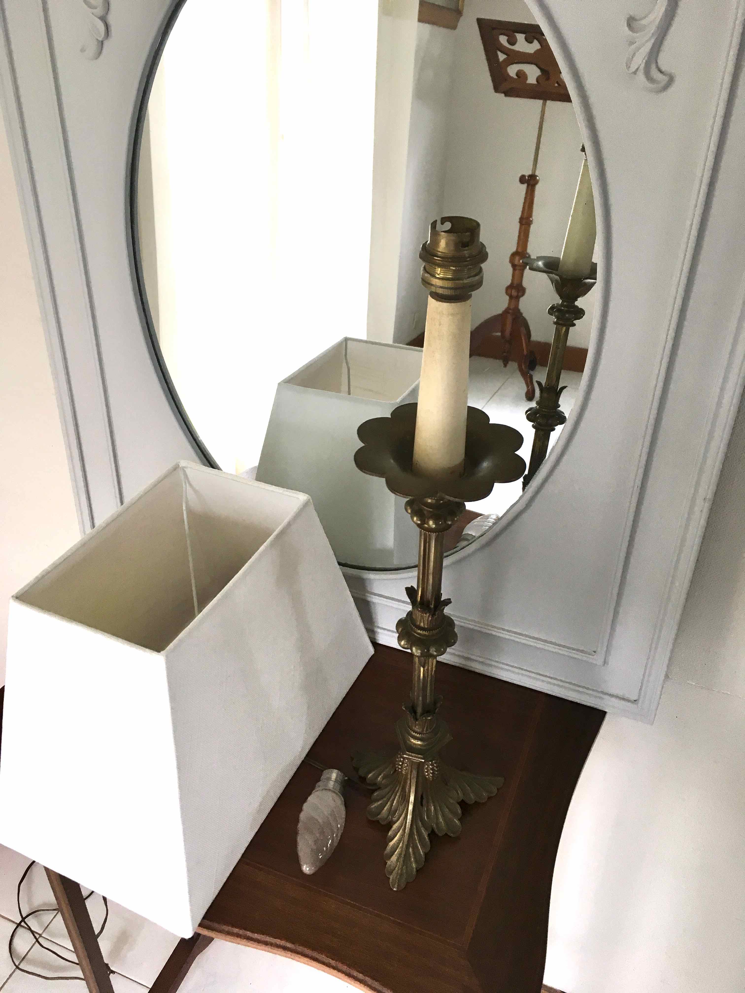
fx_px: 832
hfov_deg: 48.2
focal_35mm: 29
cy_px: 496
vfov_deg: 61.7
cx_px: 372
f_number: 2.2
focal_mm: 4.15
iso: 40
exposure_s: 1/33
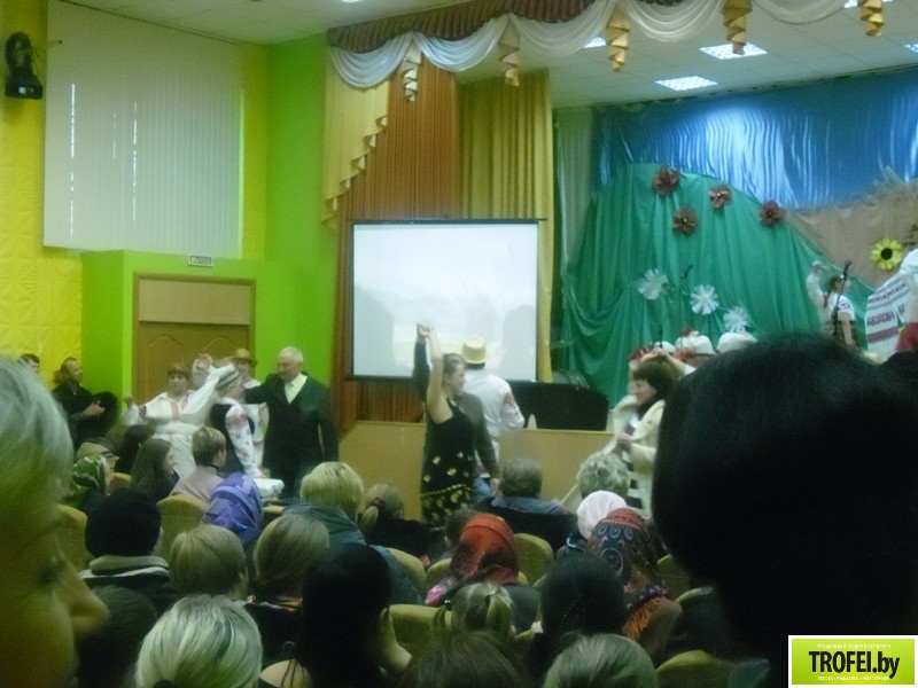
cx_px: 459
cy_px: 344
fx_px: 1379
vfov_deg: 28.0
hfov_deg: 36.8
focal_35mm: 52
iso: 800
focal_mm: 9.3
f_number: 5
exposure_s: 1/19
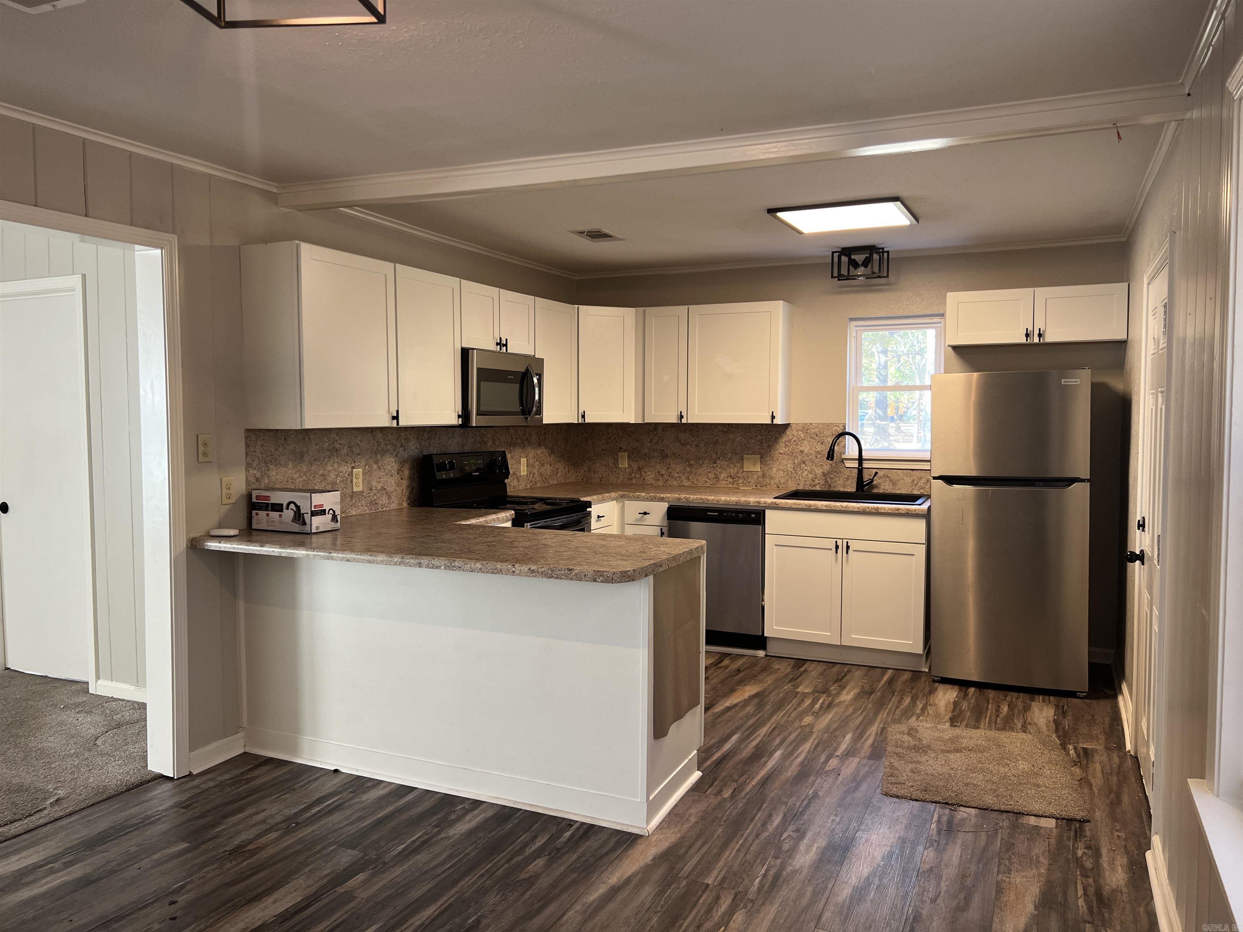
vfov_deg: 53.1
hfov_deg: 67.3
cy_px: 466
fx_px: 934
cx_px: 622
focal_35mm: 26
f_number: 1.5
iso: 80
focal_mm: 5.7
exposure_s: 1/60
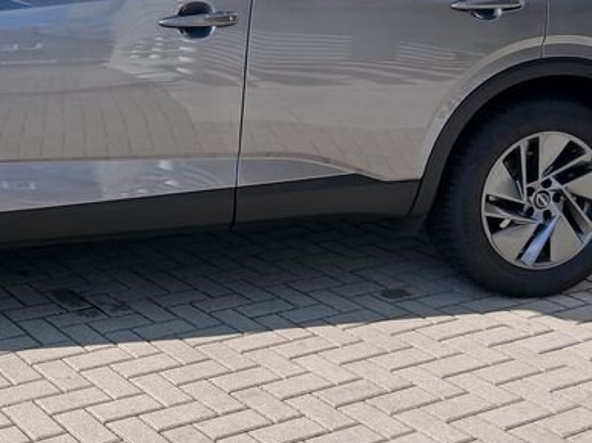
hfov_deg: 27.3
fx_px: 1179
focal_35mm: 69
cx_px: 69
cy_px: 58
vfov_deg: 20.9
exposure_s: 1/335
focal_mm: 3.98
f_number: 1.8
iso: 20
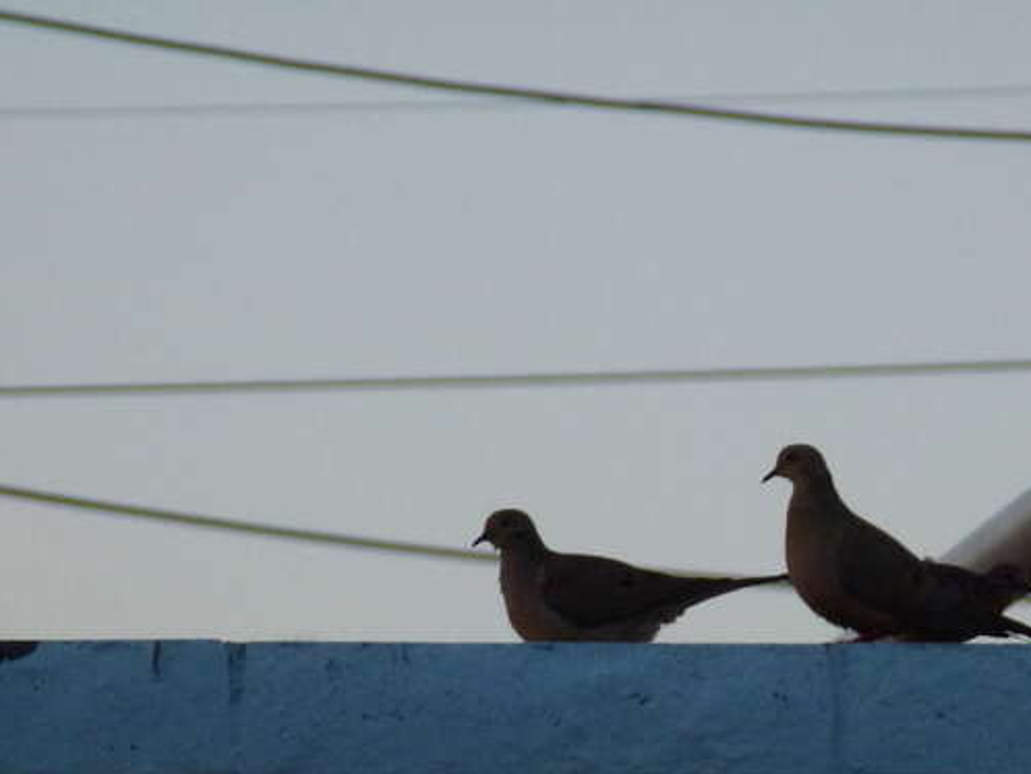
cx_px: 727
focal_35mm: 679
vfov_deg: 2.2
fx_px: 20233
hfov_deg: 2.9
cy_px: 569
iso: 320
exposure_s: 1/125
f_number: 5.9
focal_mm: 68.8
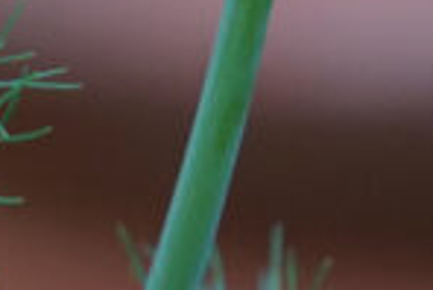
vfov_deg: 1.1
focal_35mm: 1242
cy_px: -445
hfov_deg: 1.7
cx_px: 313
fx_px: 14953
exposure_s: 1/80
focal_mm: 120
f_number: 5.6
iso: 640
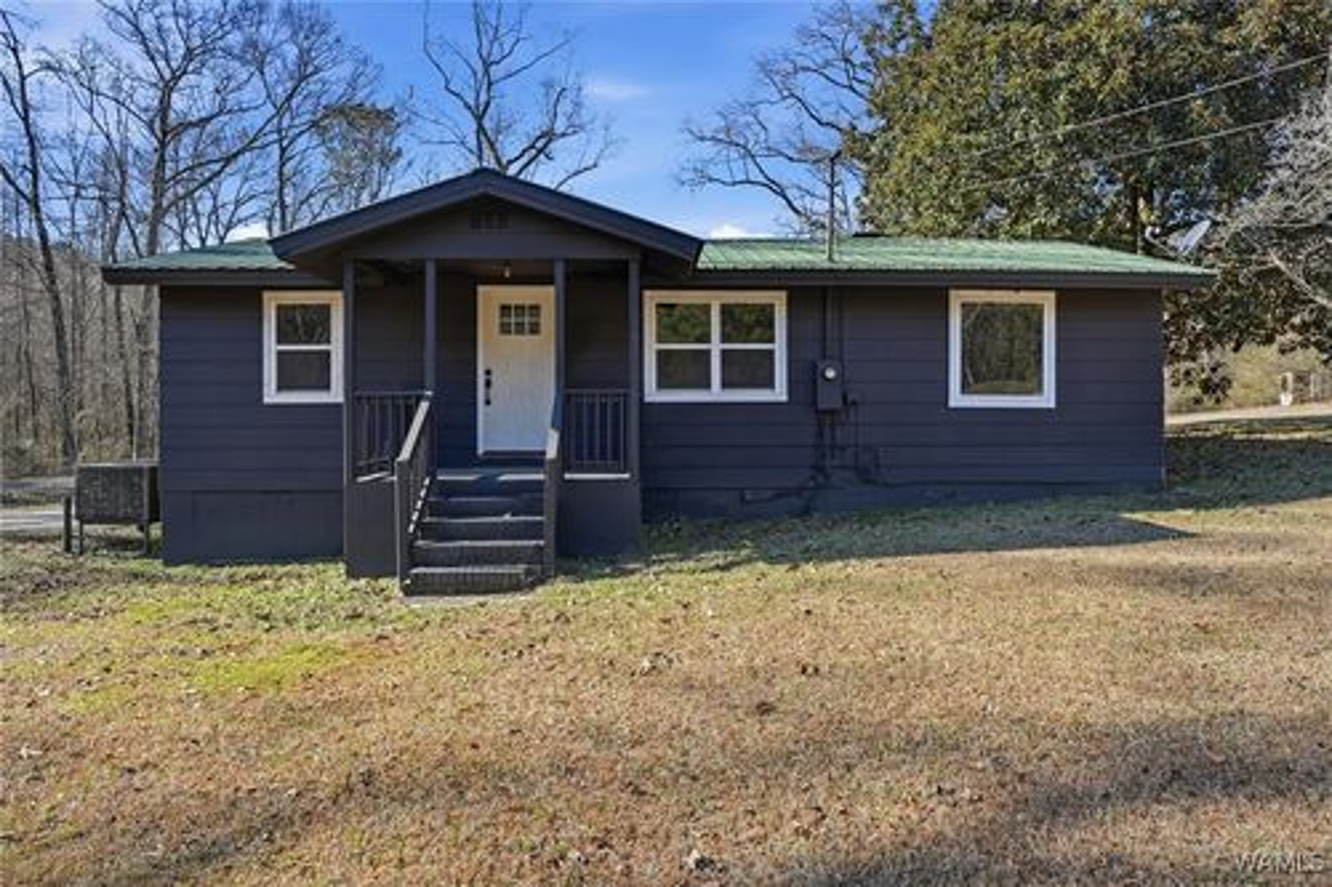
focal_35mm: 21
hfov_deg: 81.6
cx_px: 666
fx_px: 771
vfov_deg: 59.8
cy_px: 444
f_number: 7.1
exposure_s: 1/4000
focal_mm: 13.9
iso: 400
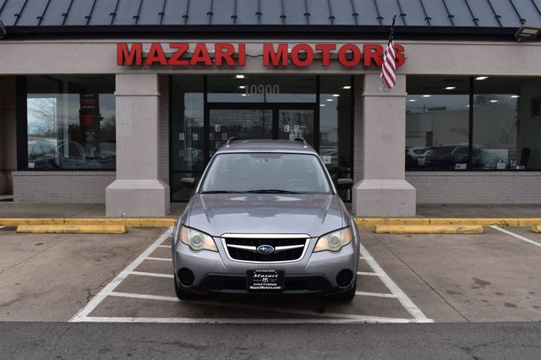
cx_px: 270
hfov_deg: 49.6
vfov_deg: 34.2
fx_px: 586
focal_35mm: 39
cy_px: 180
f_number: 11
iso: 400
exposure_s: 1/400
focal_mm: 26
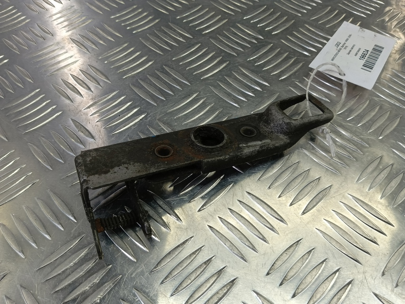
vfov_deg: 58.9
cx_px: 202
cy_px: 152
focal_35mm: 23
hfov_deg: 73.9
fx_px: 269
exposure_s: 1/50
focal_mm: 4.11
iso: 80
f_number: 1.6
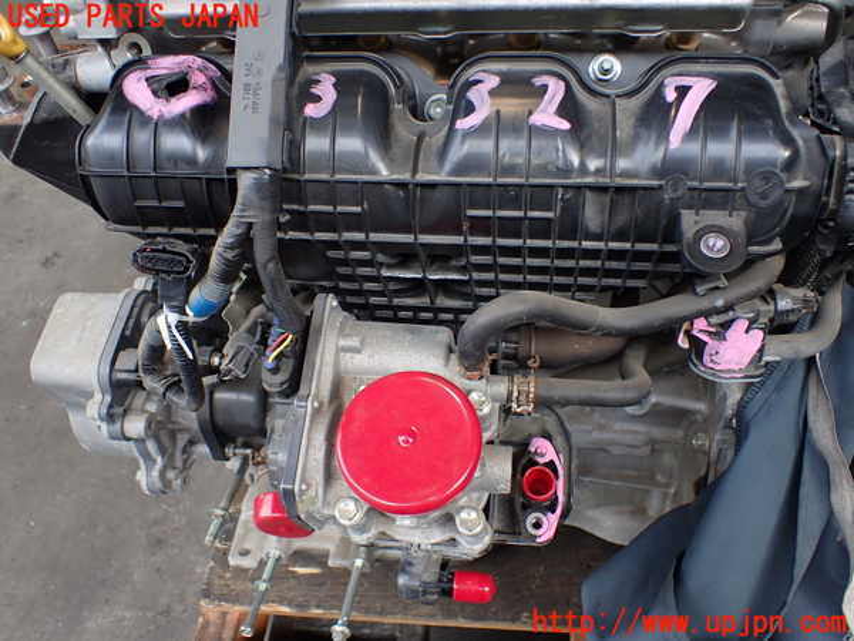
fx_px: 740
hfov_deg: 60.0
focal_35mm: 30
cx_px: 427
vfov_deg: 46.8
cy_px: 320
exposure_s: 1/125
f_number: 2.3
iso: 160
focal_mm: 5.4
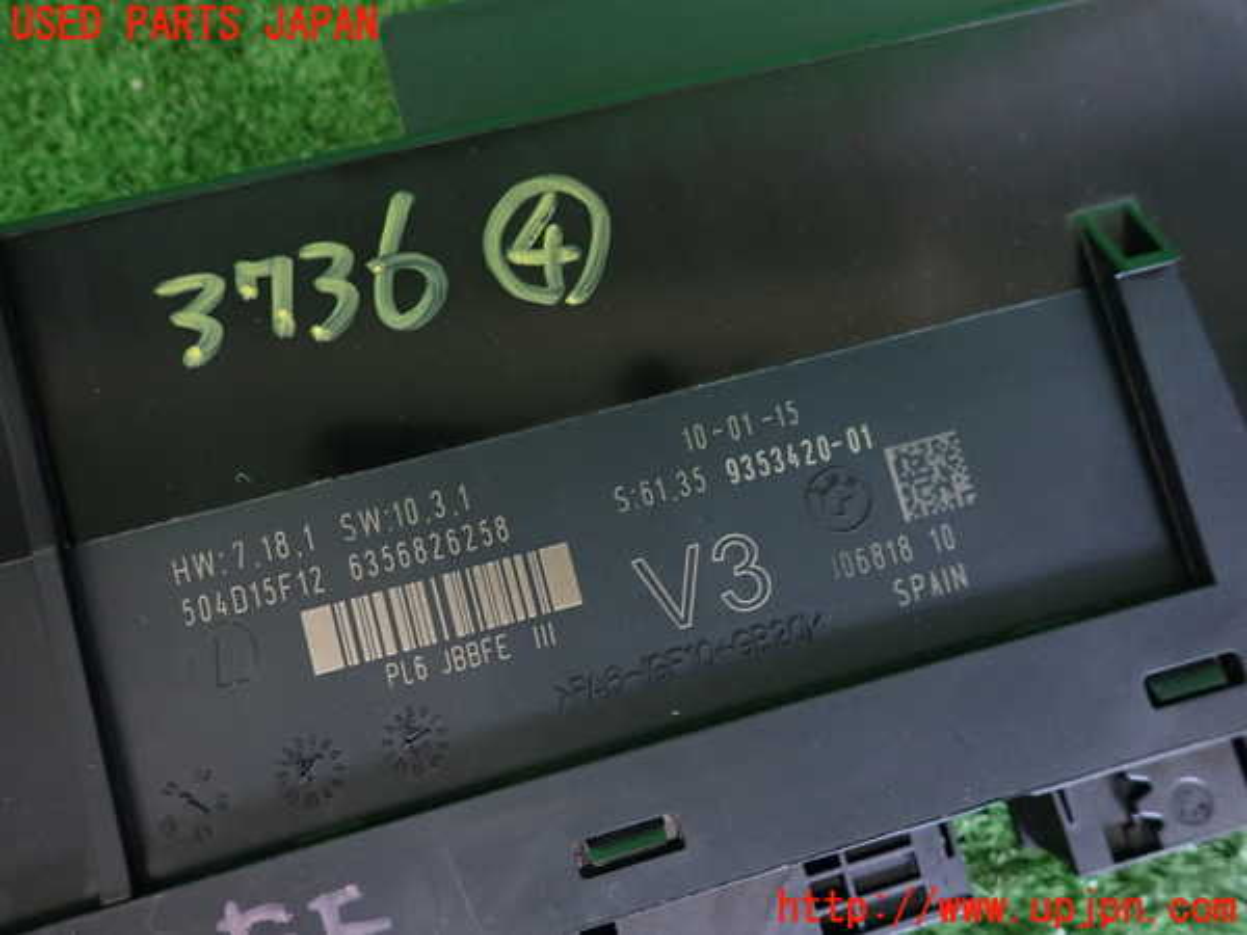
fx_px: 901
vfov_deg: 54.9
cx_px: 624
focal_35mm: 25
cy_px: 468
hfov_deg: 69.4
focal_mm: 4.5
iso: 320
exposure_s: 1/30
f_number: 2
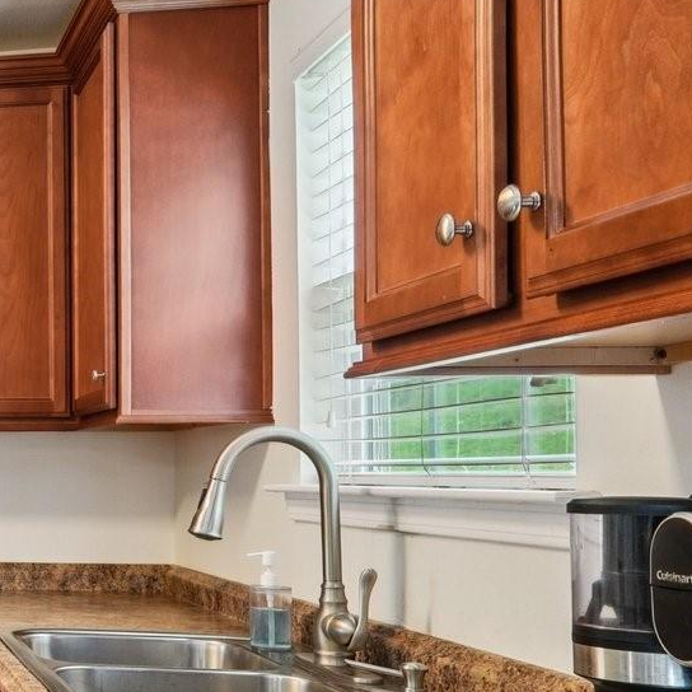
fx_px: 1086
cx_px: -411
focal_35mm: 48
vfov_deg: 35.0
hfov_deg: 24.7
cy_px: 465
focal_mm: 10
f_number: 8
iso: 400
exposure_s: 1/10
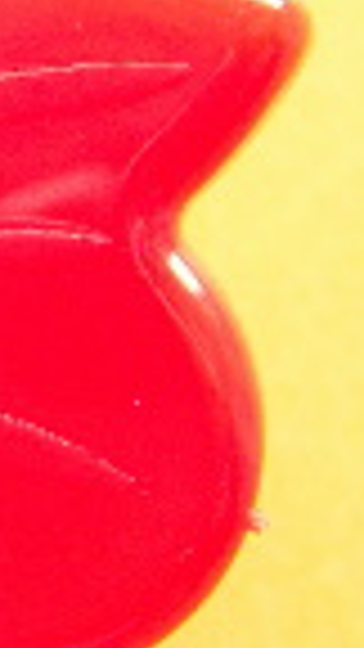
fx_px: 3071
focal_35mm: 179
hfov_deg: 6.4
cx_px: -521
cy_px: 238
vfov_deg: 12.0
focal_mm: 7.7
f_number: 3.5
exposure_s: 1/40
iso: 64
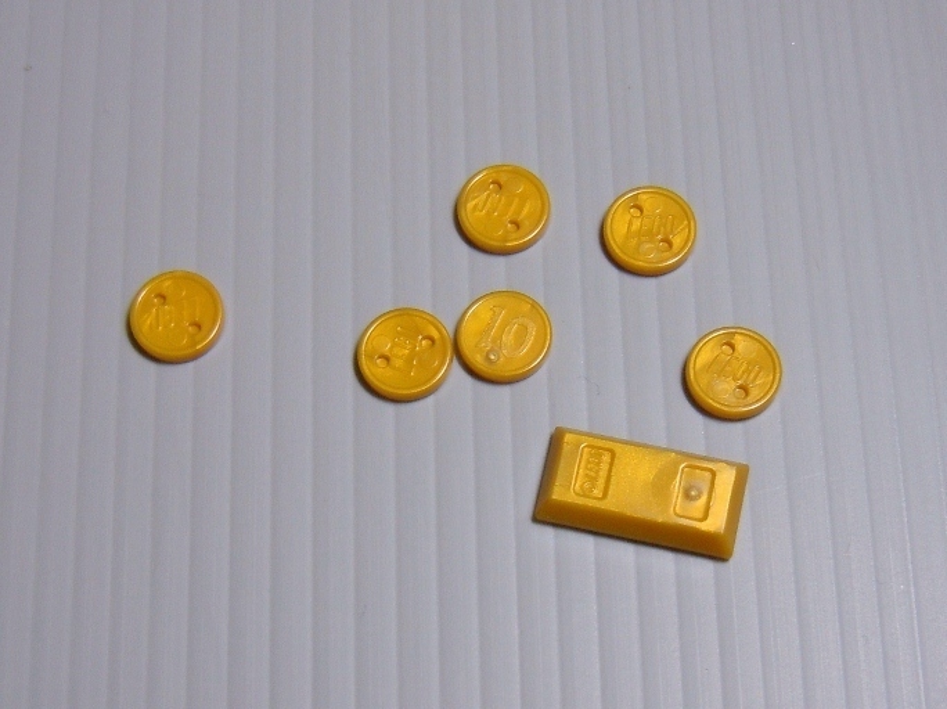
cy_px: 354
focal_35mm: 52
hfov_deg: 36.8
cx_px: 474
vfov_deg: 28.0
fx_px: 1422
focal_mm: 9.3
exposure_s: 1/30
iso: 200
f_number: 3.9
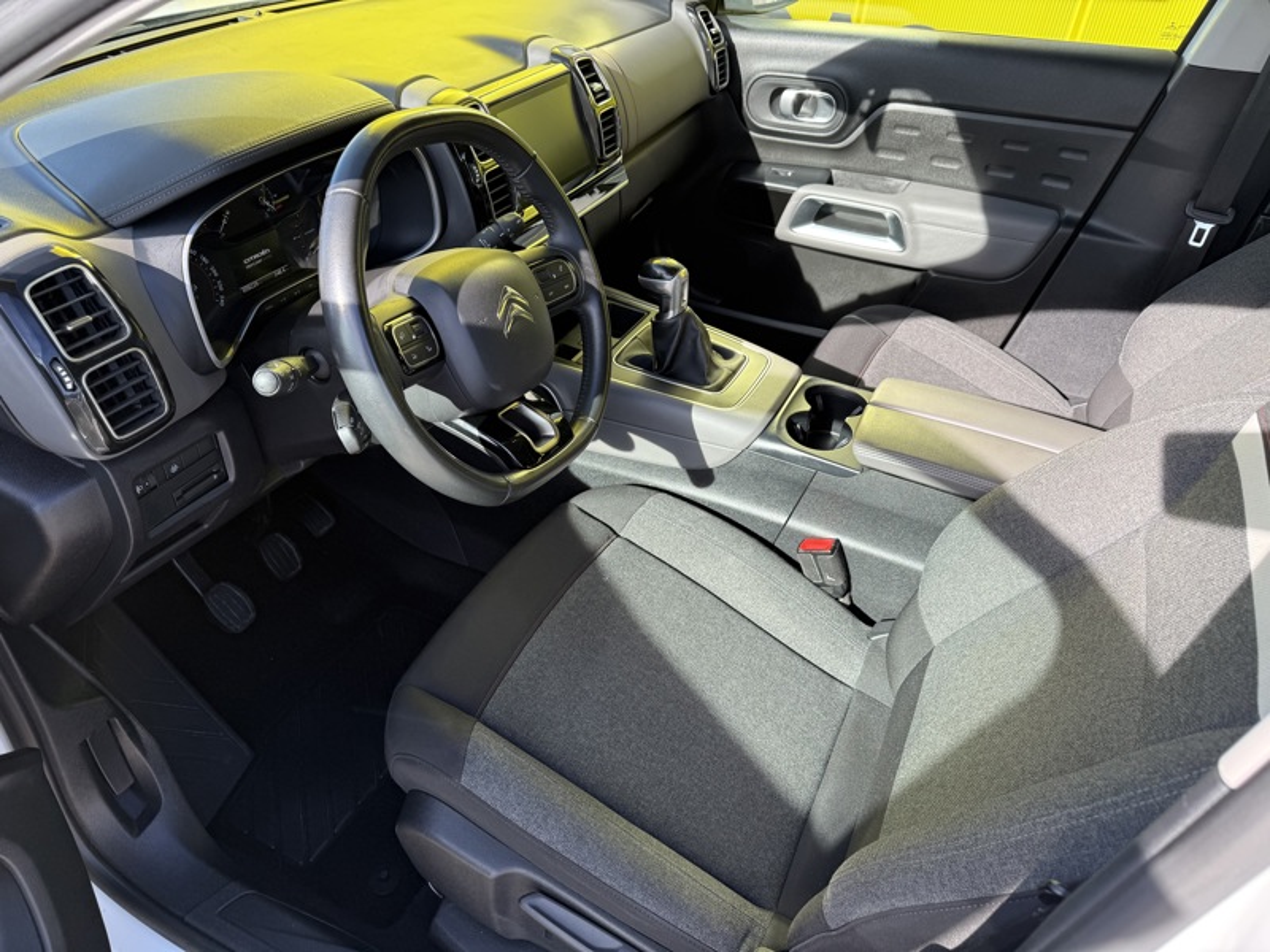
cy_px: 476
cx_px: 635
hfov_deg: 71.6
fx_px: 881
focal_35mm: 24
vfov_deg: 56.8
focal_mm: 6.76
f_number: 1.78
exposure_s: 1/473
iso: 80
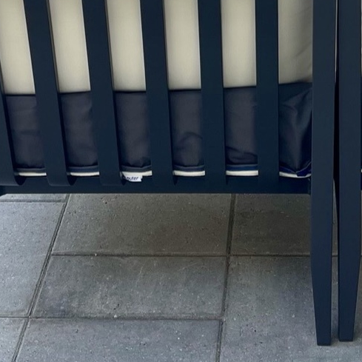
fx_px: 1112
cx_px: 279
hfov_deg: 18.4
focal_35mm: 94
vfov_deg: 17.6
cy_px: -68
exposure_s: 1/244
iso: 32
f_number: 1.6
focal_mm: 5.1
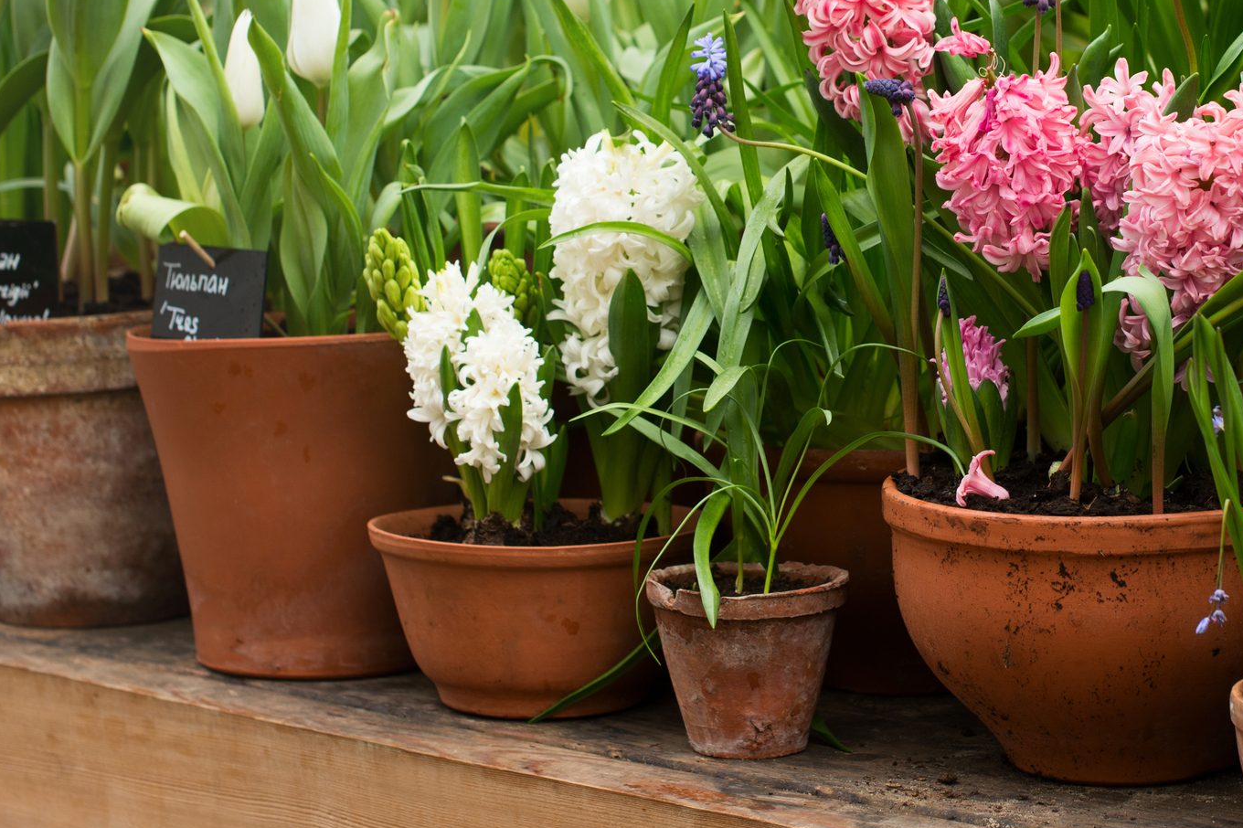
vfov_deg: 17.4
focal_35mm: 78
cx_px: 776
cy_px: 285
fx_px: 2692
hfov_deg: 25.9
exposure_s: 1/125
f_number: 5
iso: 250
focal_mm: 50
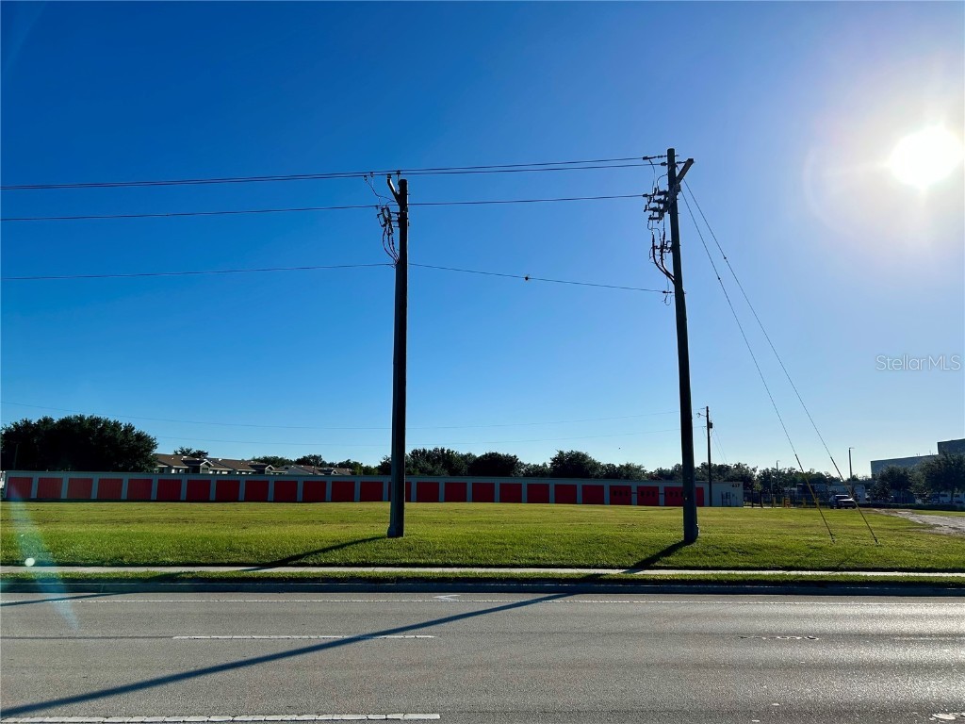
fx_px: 725
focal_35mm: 26
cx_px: 482
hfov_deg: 67.3
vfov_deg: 53.1
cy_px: 362
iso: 50
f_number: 1.5
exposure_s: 1/10309
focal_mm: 5.7
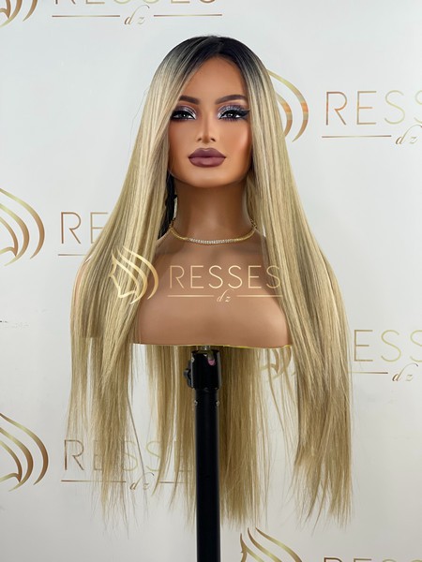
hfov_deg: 22.9
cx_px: 211
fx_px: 1040
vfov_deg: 30.3
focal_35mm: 64
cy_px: 281
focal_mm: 7.5
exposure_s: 1/100
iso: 40
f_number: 2.2
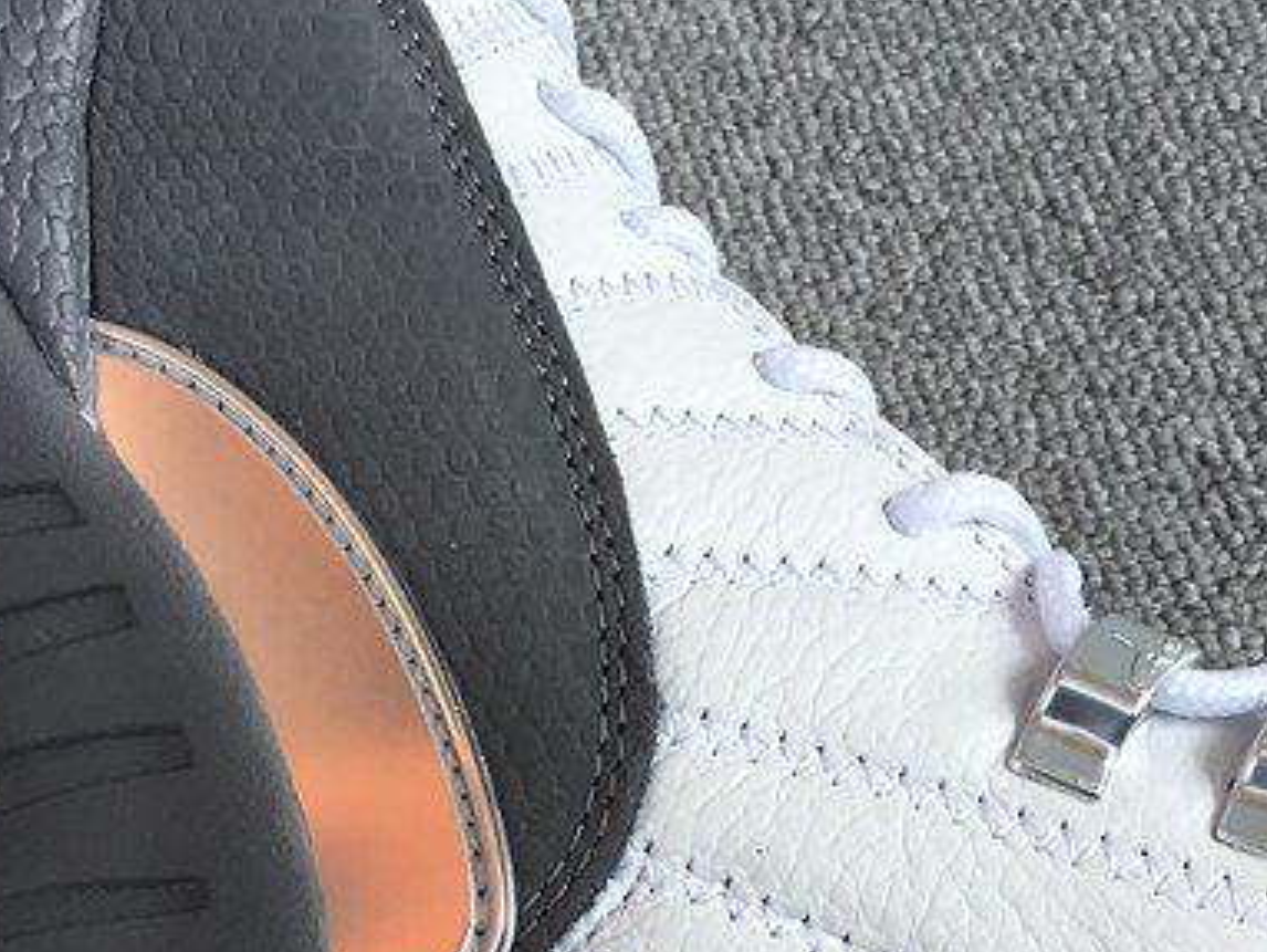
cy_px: 944
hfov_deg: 26.6
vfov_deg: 19.6
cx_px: 541
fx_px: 2674
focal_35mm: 73
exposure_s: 1/260
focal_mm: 3.3
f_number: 2.4
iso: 25
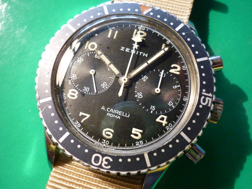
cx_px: 126
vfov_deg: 42.9
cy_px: 94
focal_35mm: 33
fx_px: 240
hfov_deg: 55.4
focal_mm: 5.5
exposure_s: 1/8
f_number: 2.8
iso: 400
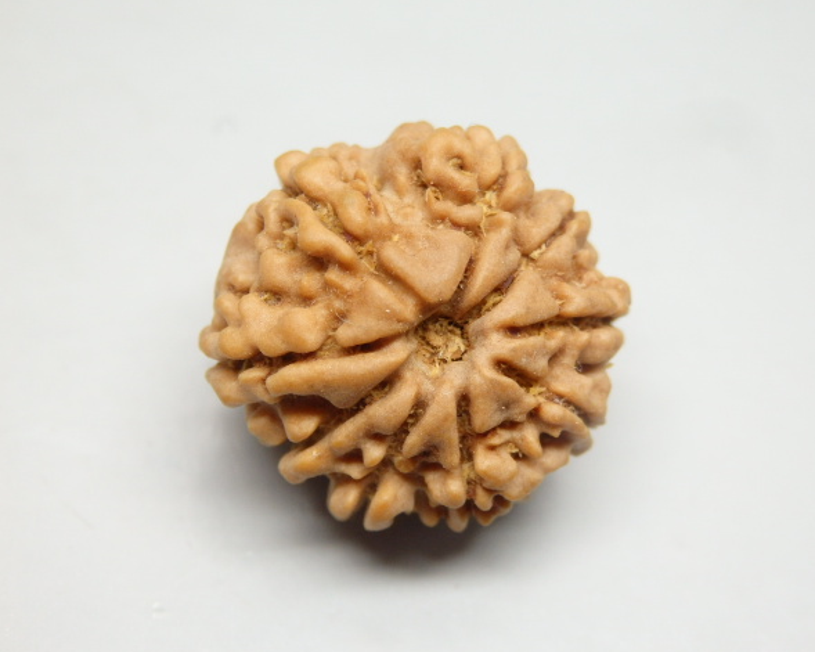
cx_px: 432
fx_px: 1688
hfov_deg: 27.1
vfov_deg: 21.9
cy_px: 328
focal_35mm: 70
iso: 400
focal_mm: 11.9
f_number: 4.4
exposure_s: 1/100
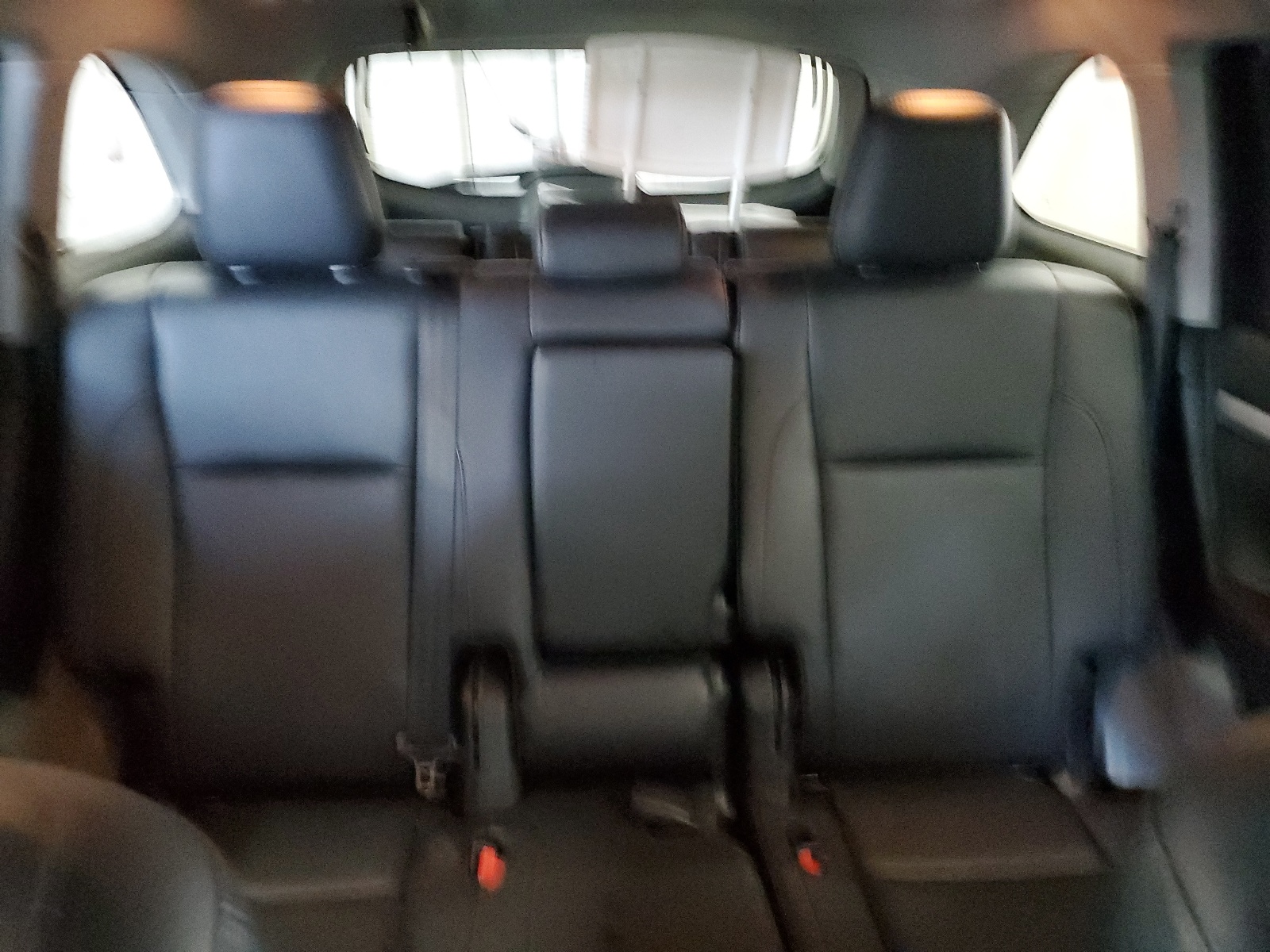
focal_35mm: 26
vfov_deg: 53.1
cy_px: 476
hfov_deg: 67.3
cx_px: 635
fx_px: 954
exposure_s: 1/15
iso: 1068
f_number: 1.5
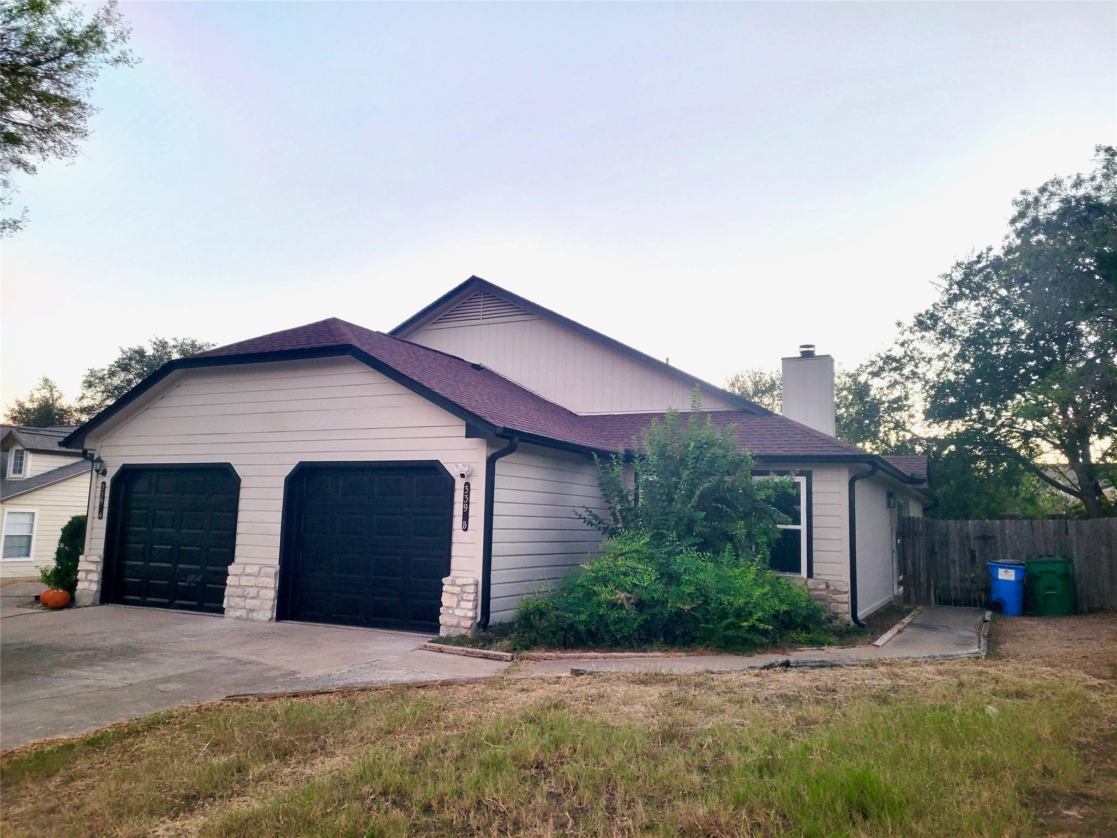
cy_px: 419
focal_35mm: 26
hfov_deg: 67.3
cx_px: 558
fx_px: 839
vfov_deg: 53.1
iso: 160
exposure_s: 1/120
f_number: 1.8
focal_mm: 5.4
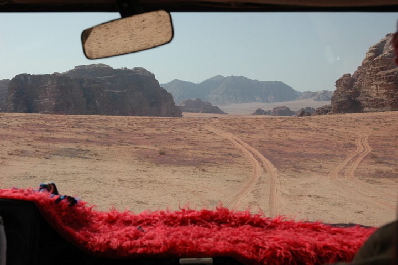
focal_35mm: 51
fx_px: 563
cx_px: 199
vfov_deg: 26.4
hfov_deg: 38.9
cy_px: 132
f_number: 10
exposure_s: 1/400
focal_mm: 34
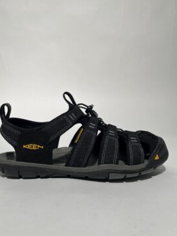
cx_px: 81
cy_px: 122
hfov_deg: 48.2
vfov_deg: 61.7
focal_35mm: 29
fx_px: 198
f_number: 1.6
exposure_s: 1/393
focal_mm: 5.1
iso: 50
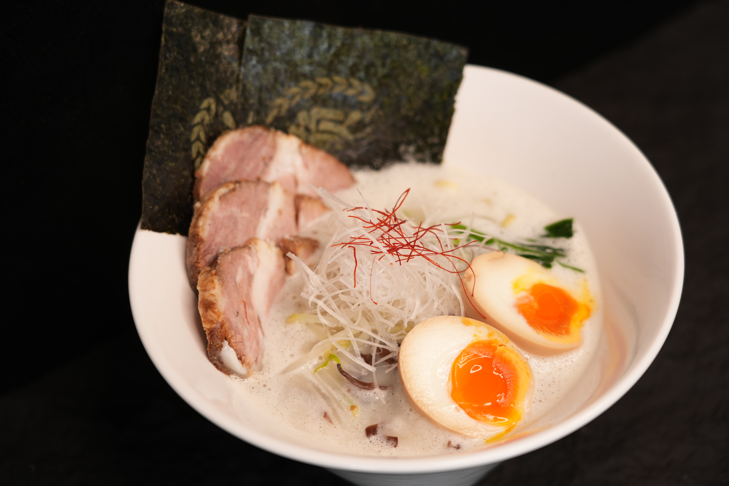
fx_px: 1519
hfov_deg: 27.0
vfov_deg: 18.2
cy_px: 243
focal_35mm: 75
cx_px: 364
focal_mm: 75
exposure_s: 1/100
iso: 500
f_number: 4
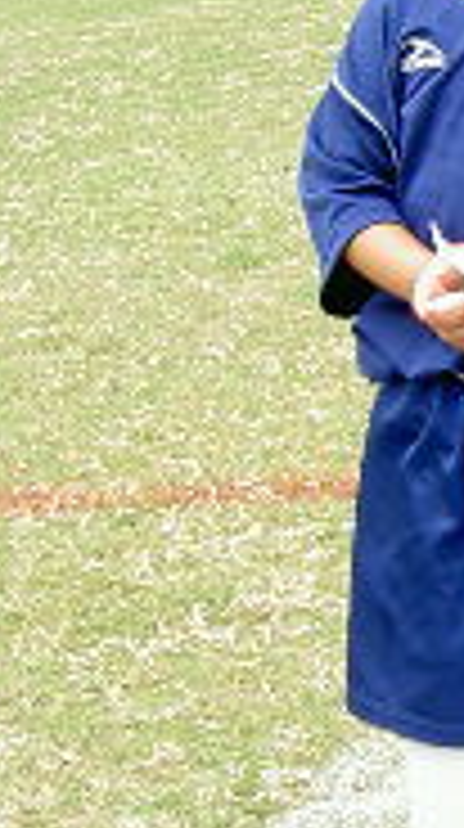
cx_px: 802
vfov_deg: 14.5
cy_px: 482
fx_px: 3249
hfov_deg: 7.9
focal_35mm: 148
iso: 100
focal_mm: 8
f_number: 4.7
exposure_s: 1/100
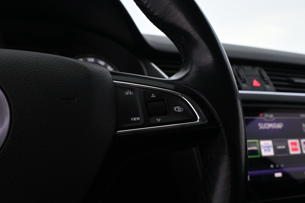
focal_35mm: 31
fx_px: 263
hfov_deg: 60.3
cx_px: 155
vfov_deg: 42.3
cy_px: 102
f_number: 7.1
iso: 3200
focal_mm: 20
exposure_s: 1/30
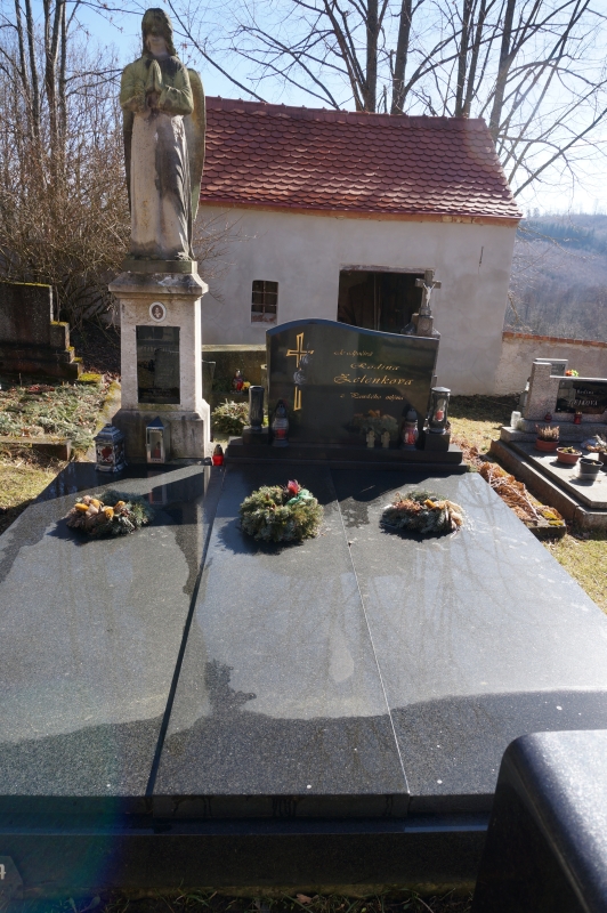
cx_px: 304
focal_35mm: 24
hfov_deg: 53.1
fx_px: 608
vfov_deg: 73.8
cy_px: 456
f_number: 8
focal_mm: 16
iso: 100
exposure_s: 1/125
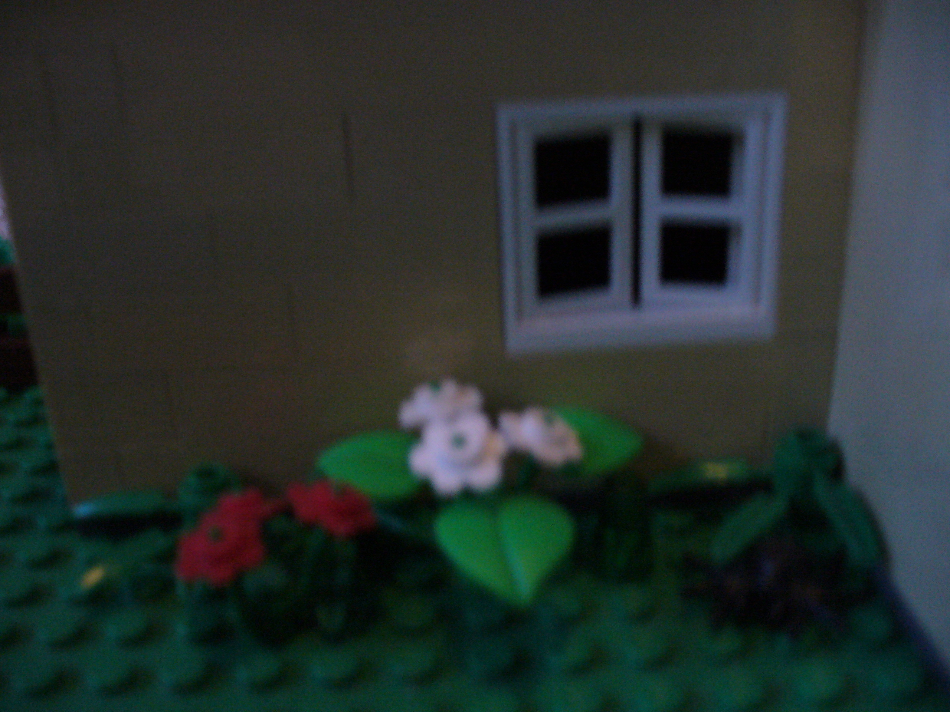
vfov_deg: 38.7
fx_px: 1015
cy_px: 356
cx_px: 475
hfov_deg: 50.1
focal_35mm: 37
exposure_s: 1/8
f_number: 2.8
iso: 200
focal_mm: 6.1
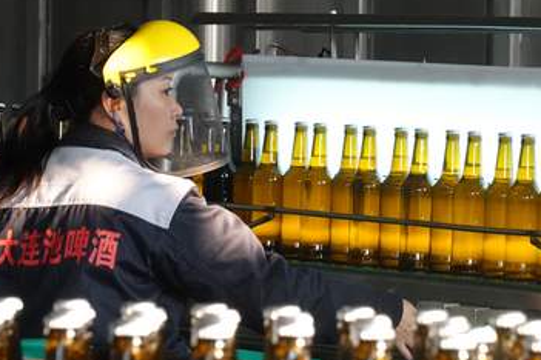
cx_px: 390
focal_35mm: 229
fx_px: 3441
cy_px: 198
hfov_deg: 9.0
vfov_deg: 6.0
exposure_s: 1/160
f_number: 4.5
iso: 2500
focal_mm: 48.77
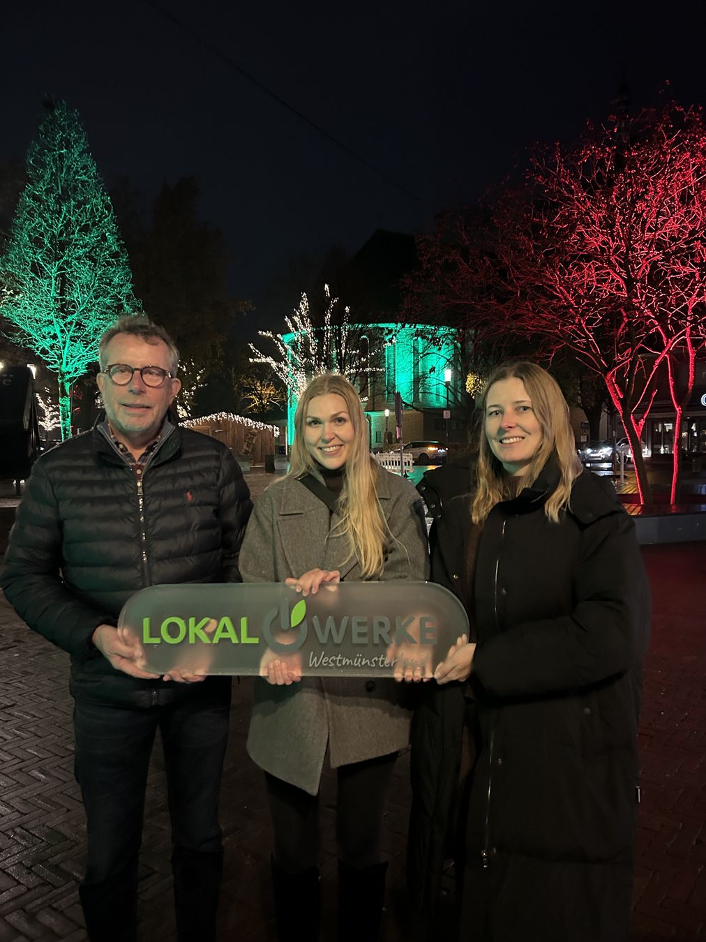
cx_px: 353
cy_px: 471
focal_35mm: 26
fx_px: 707
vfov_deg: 67.3
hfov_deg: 53.0
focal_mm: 5.7
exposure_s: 1/25
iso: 800
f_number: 1.5
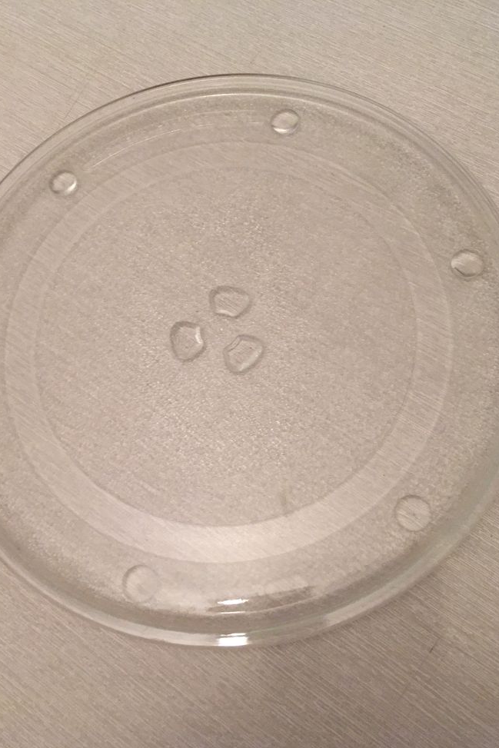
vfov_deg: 60.3
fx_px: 644
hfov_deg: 42.3
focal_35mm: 31
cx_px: 230
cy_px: 384
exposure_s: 1/25
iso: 200
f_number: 2.2
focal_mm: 4.15
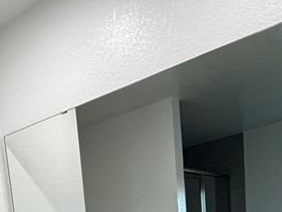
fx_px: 416
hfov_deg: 36.2
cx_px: 56
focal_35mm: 51
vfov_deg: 22.6
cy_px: 329
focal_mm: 2.22
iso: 80
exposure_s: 1/120
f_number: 2.2
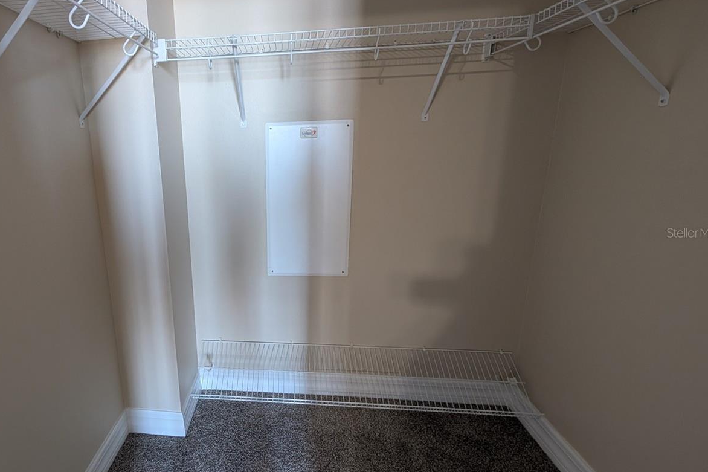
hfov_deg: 90.3
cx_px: 242
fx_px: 334
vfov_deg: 70.4
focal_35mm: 17
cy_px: 233
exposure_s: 1/24
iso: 168
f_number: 1.7
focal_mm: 2.02
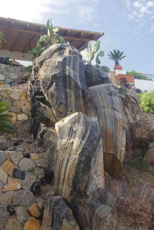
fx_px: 314
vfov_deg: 40.3
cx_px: 77
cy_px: 115
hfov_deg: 27.5
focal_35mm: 49
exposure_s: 1/60
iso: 200
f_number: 7.1
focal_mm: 32.5
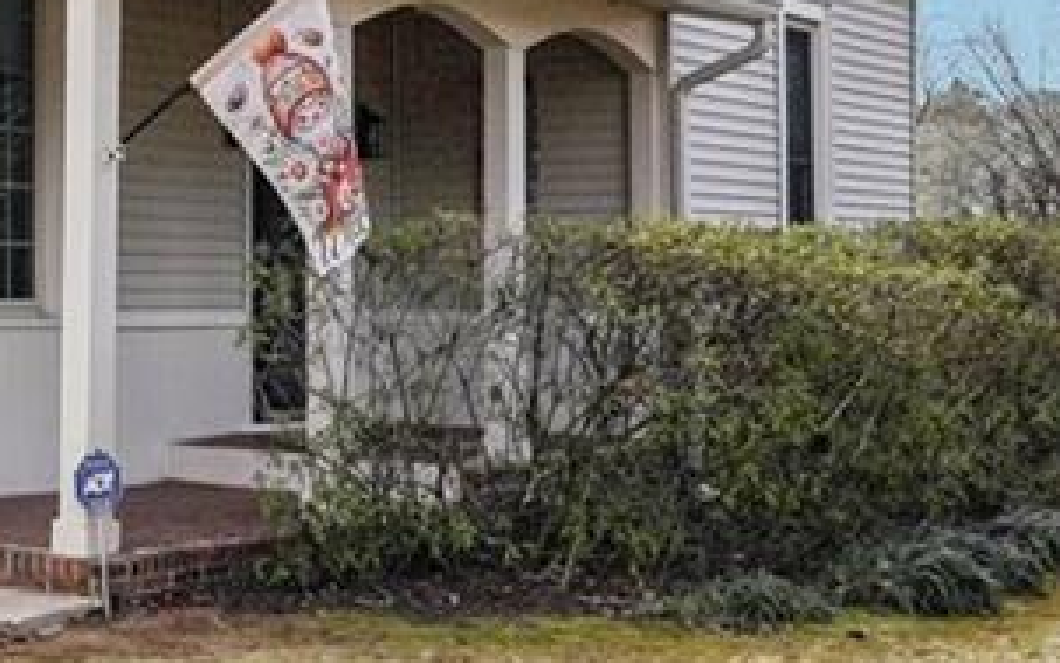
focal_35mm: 78
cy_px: 265
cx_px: -123
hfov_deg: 24.6
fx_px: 2246
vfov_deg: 16.8
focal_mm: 22.5
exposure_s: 1/2000
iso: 800
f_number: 8
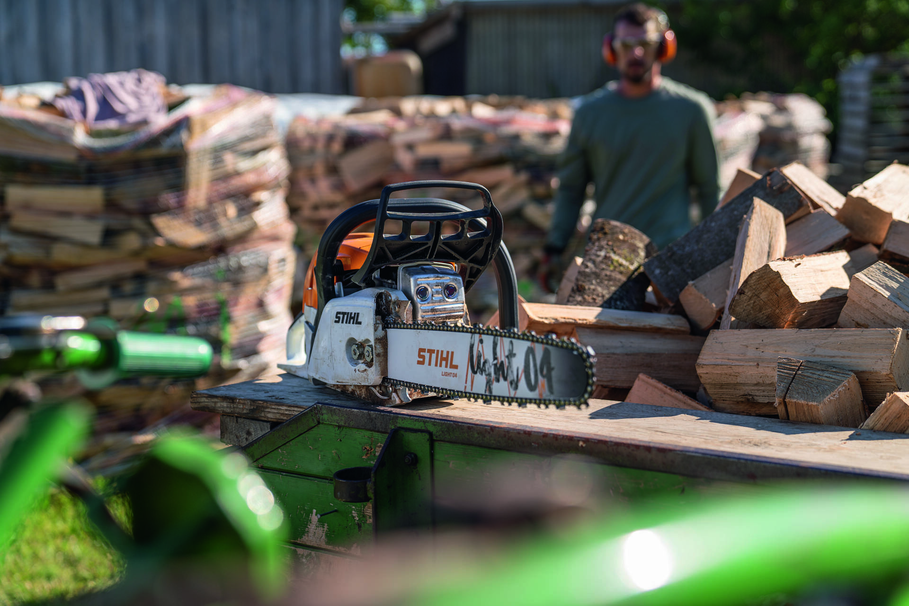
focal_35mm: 49
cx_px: 454
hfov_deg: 40.3
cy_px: 303
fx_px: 1237
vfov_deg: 27.5
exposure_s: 1/1000
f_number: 2.8
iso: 100
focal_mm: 49
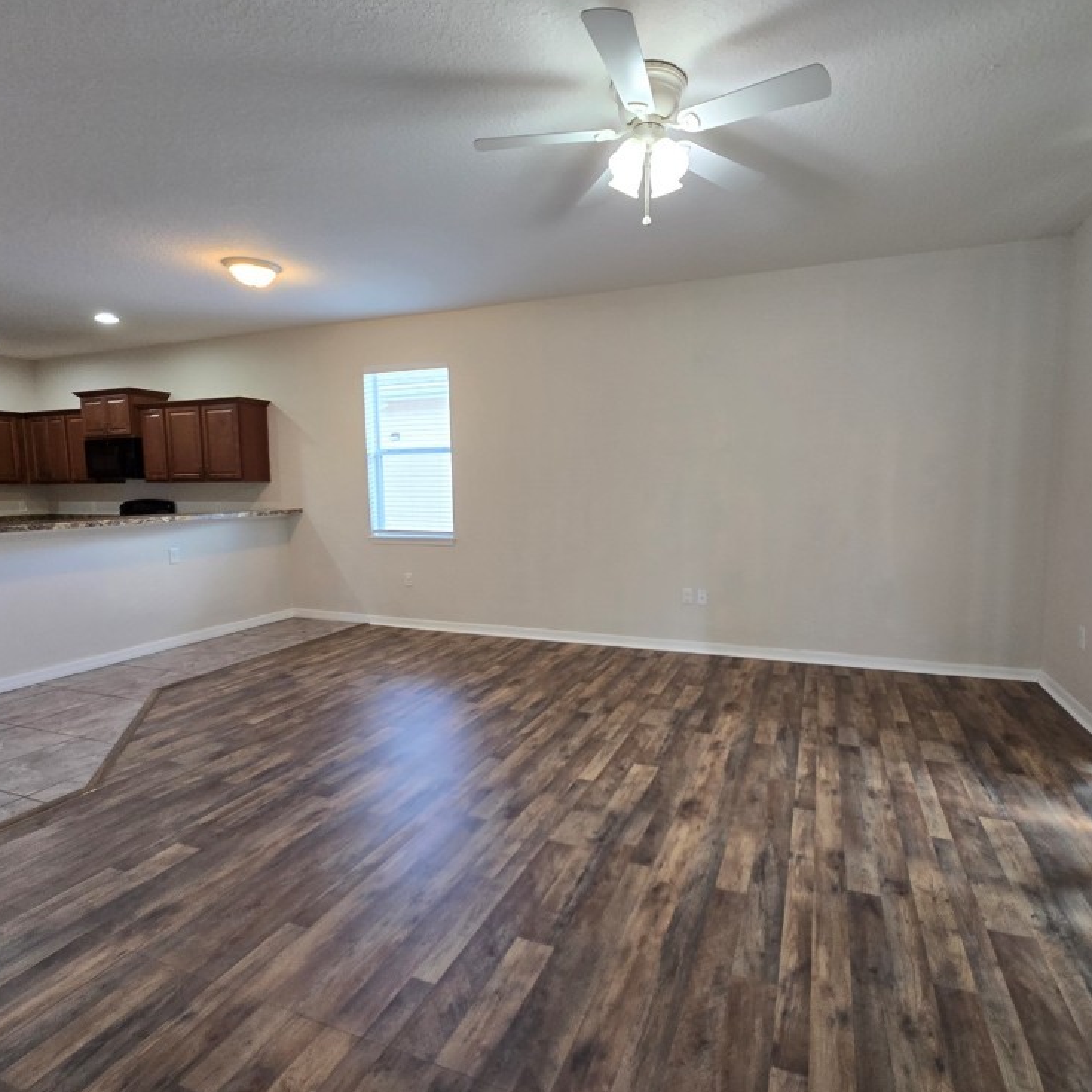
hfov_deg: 87.1
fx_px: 571
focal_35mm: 16
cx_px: 602
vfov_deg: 87.4
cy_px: 553
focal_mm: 2.2
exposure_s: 1/60
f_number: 2.2
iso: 160
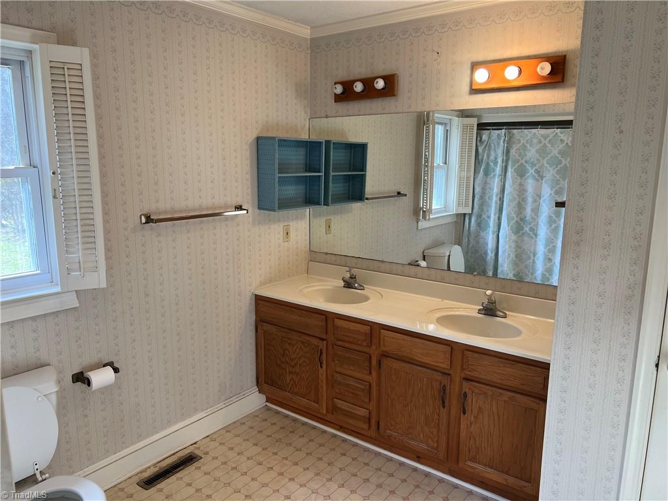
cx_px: 334
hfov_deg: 67.3
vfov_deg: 53.1
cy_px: 250
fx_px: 502
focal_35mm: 26
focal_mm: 5.7
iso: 64
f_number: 1.5
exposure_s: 1/120
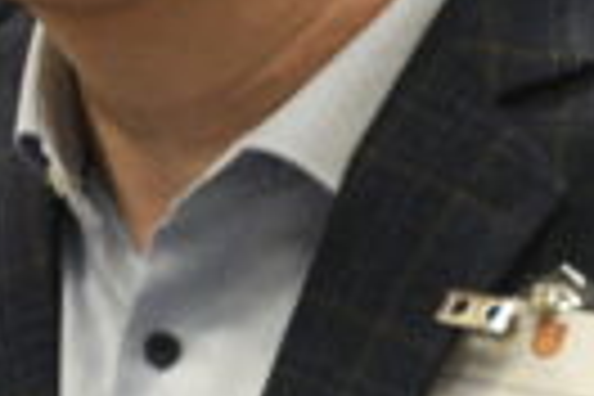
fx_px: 32007
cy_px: 9
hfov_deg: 1.1
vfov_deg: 0.7
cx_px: -171
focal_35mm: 1940
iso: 2000
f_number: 5.6
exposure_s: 1/100
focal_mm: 250
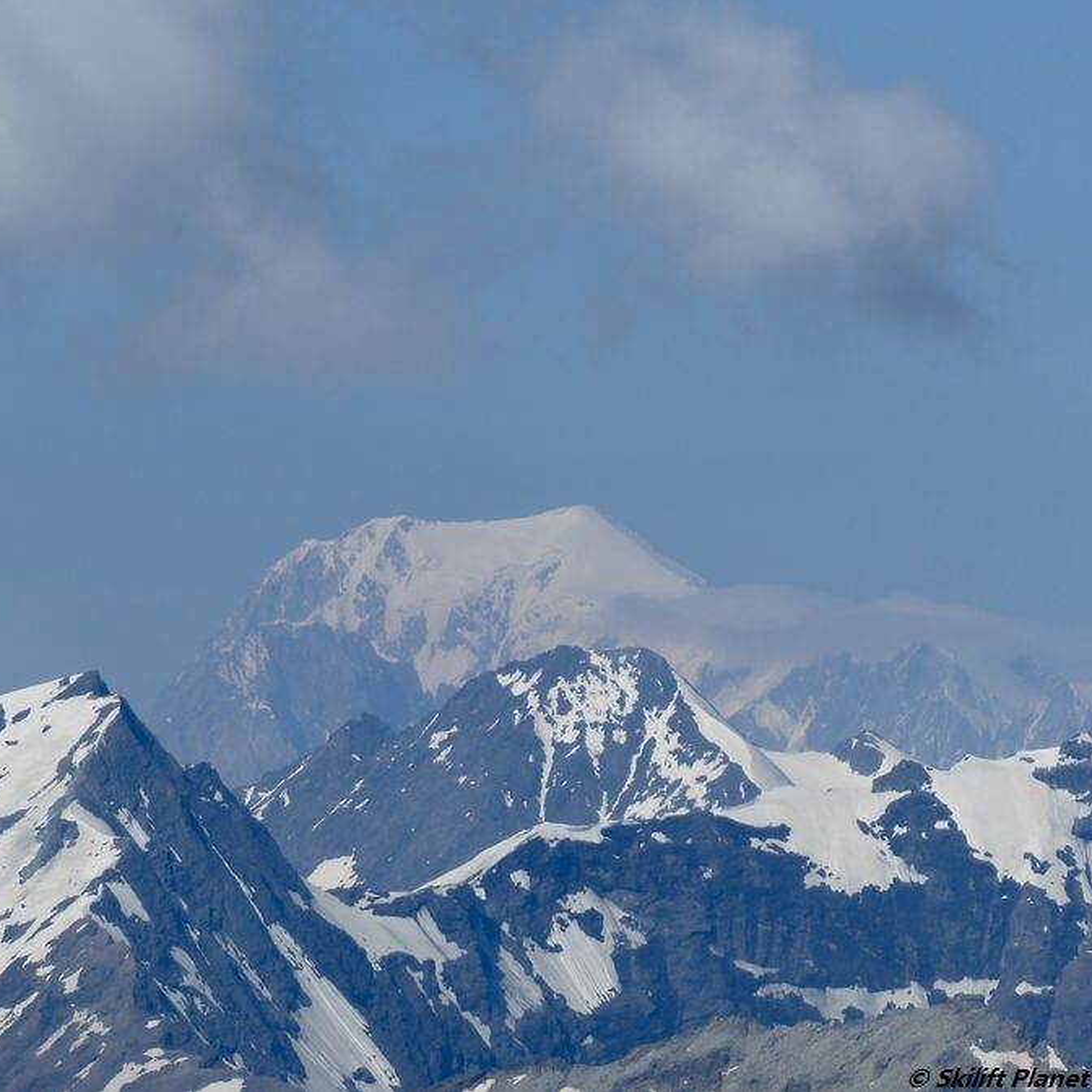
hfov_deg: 2.9
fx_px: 21842
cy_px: 545
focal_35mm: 612
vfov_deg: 2.9
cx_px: 471
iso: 80
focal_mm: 83.4
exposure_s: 1/640
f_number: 6
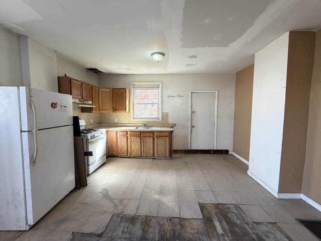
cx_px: 160
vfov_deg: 85.7
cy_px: 120
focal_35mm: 14
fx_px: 130
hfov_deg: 102.1
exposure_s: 1/121
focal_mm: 2.22
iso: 200
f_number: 2.2
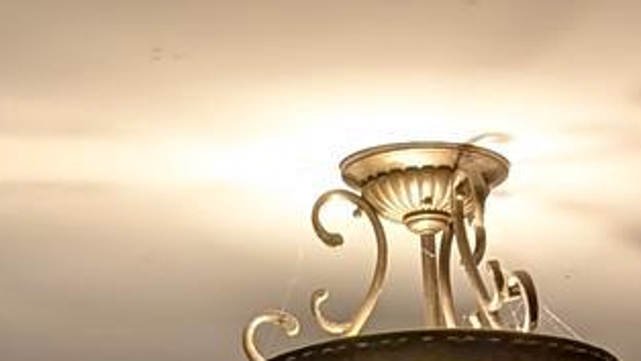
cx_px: 533
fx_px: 2891
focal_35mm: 170
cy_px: 1369
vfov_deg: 6.1
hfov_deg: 12.6
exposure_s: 1/120
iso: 194
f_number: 1.68
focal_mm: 6.9
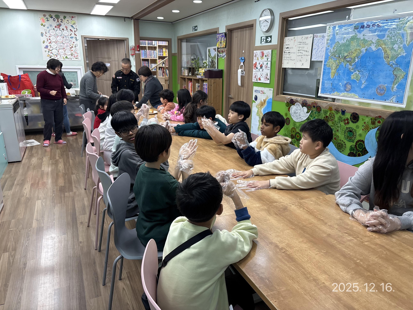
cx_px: 206
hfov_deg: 67.3
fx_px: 310
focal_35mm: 26
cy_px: 155
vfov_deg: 53.1
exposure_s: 1/120
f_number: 1.6
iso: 125
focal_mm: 5.96
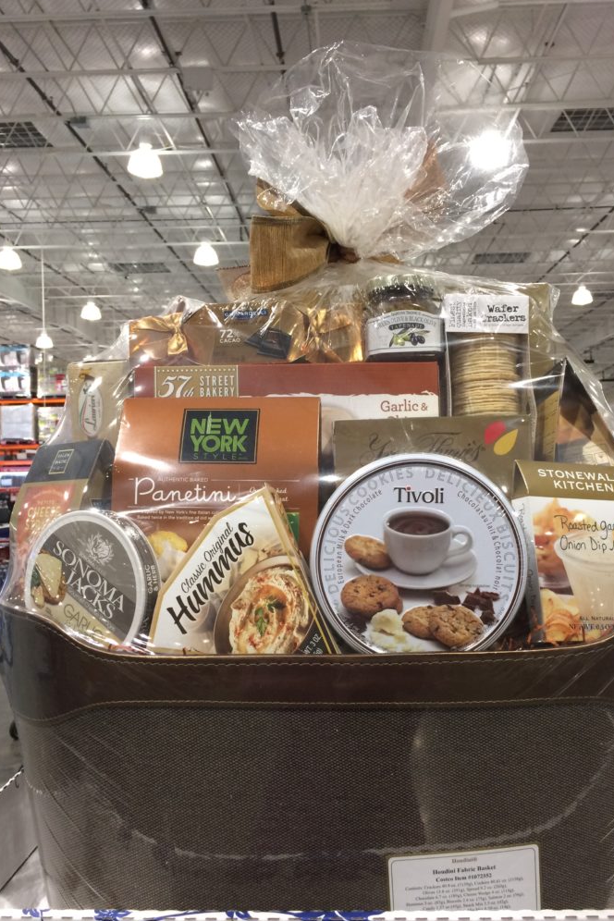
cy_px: 459
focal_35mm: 31
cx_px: 331
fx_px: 793
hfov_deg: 42.3
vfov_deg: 60.3
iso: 100
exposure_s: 1/30
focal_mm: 4.15
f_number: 2.2
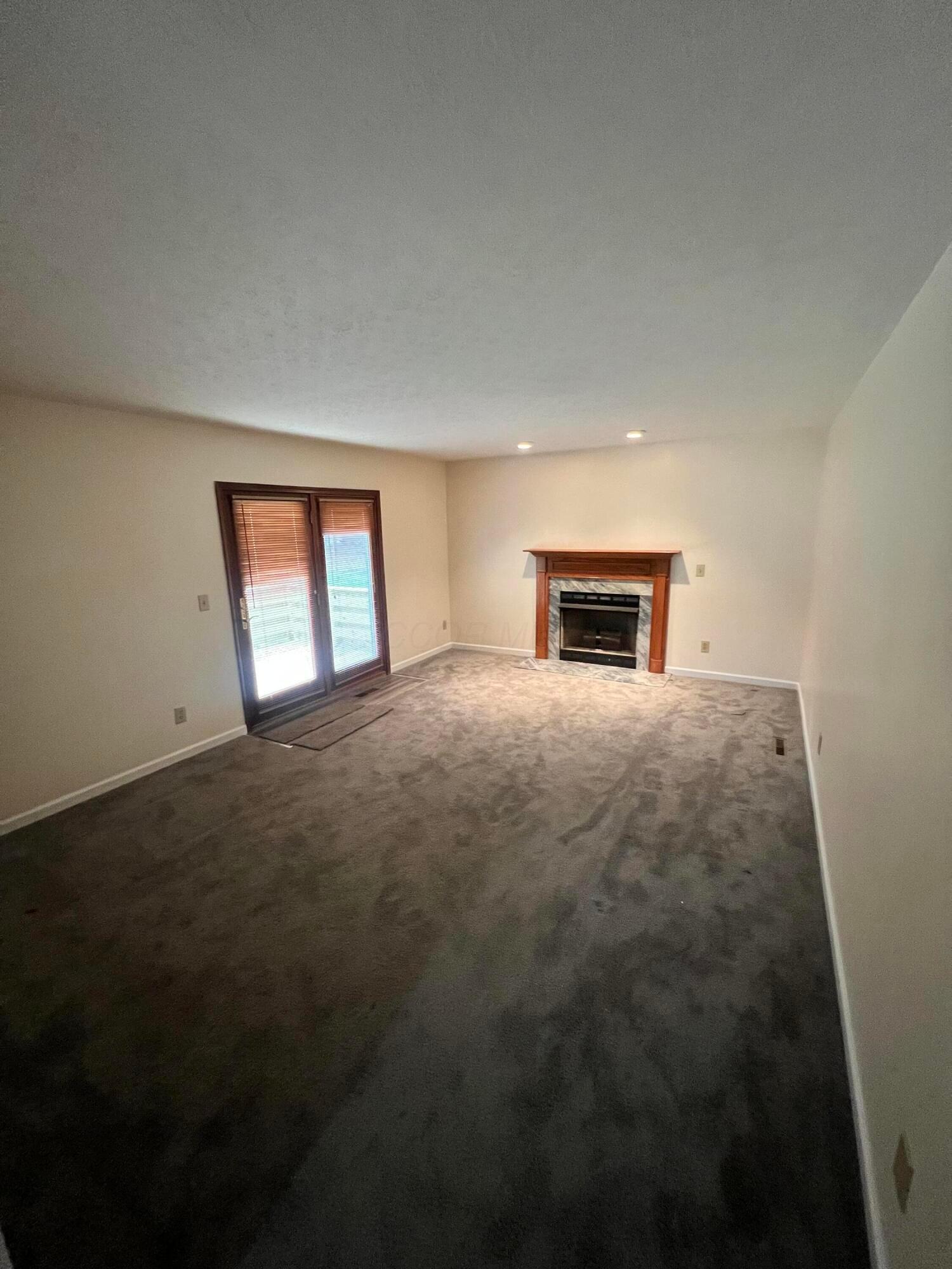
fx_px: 477
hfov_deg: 89.9
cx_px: 476
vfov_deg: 106.2
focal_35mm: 13
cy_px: 634
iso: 640
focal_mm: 1.57
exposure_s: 1/60
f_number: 1.8
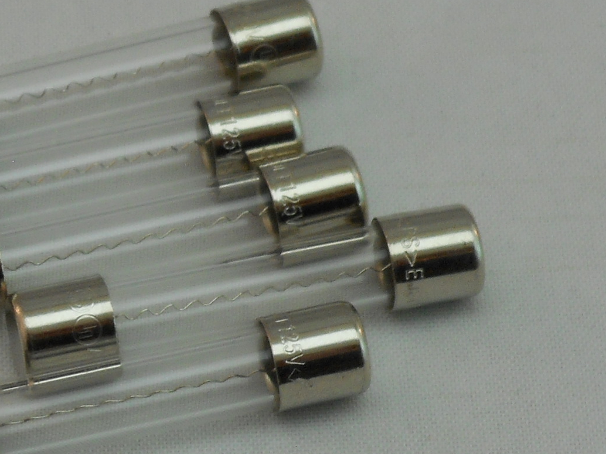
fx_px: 5496
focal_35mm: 314
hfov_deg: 6.3
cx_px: 158
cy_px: 279
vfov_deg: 4.7
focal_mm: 15.9
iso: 110
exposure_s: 1/60
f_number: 5.6
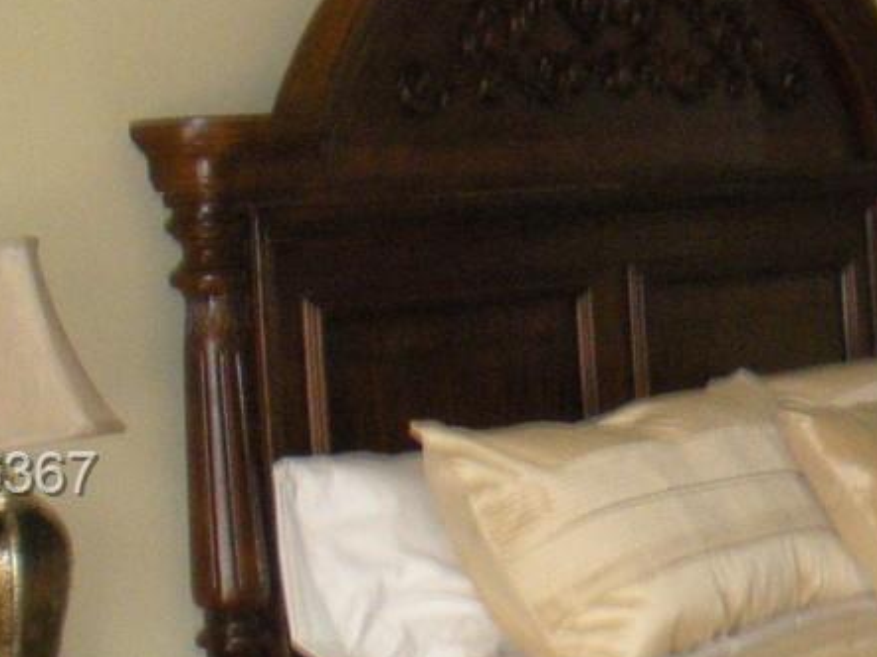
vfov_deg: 11.4
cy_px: 477
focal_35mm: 130
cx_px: 1380
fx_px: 3293
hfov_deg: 14.1
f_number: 3.5
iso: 340
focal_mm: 6.3
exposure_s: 1/30
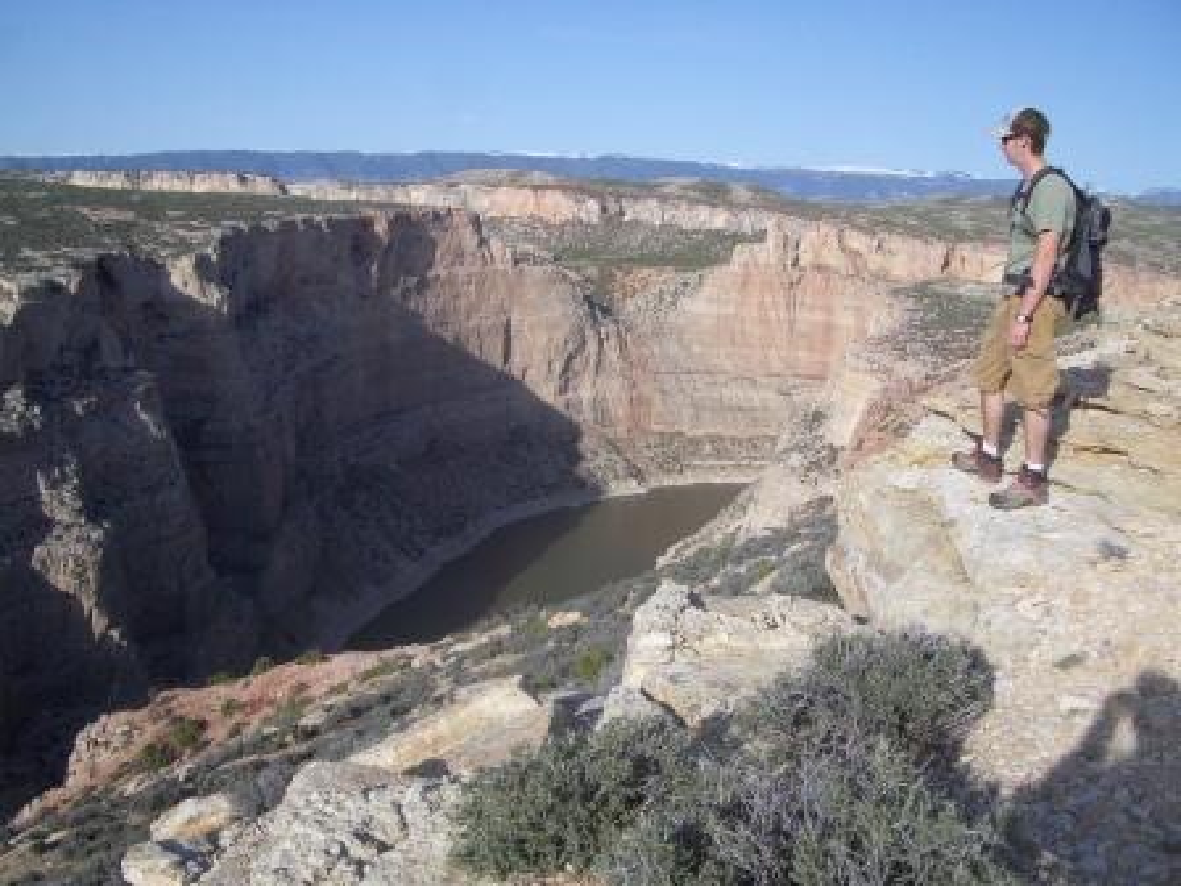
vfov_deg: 40.7
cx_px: 590
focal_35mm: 35
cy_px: 443
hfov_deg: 52.6
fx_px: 1194
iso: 50
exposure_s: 1/400
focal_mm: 5.8
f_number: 4.3
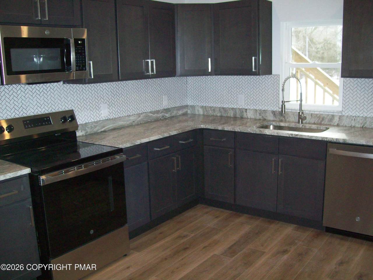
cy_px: 140
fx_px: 388
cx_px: 186
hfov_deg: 51.4
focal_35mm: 36
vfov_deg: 39.7
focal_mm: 6
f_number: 2.7
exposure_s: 1/64
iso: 200
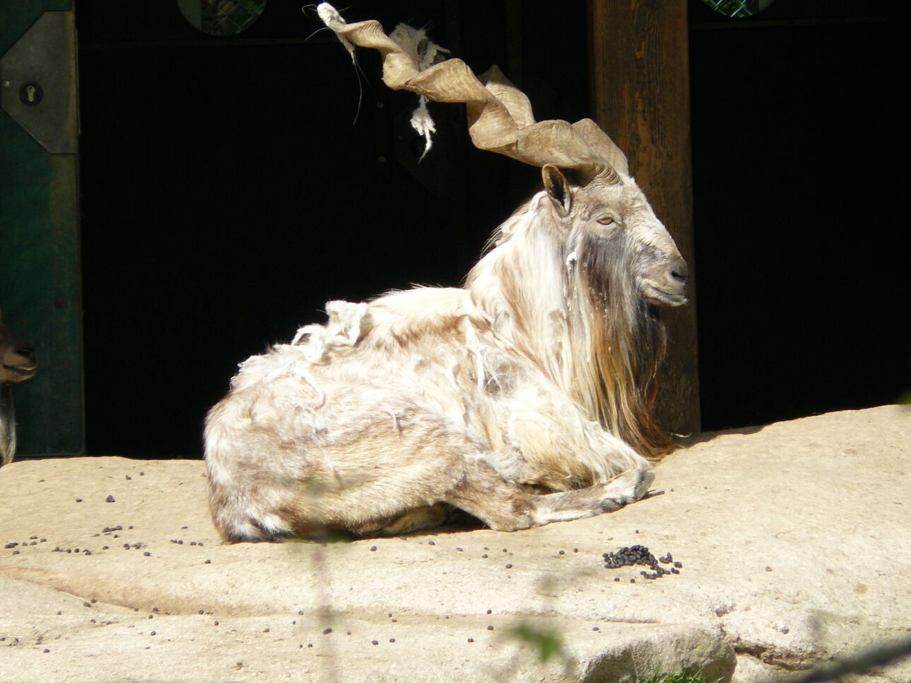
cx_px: 481
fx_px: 12739
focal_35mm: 484
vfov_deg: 3.1
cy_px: 312
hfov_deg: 4.1
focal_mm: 72
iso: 100
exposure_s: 1/200
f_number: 6.3
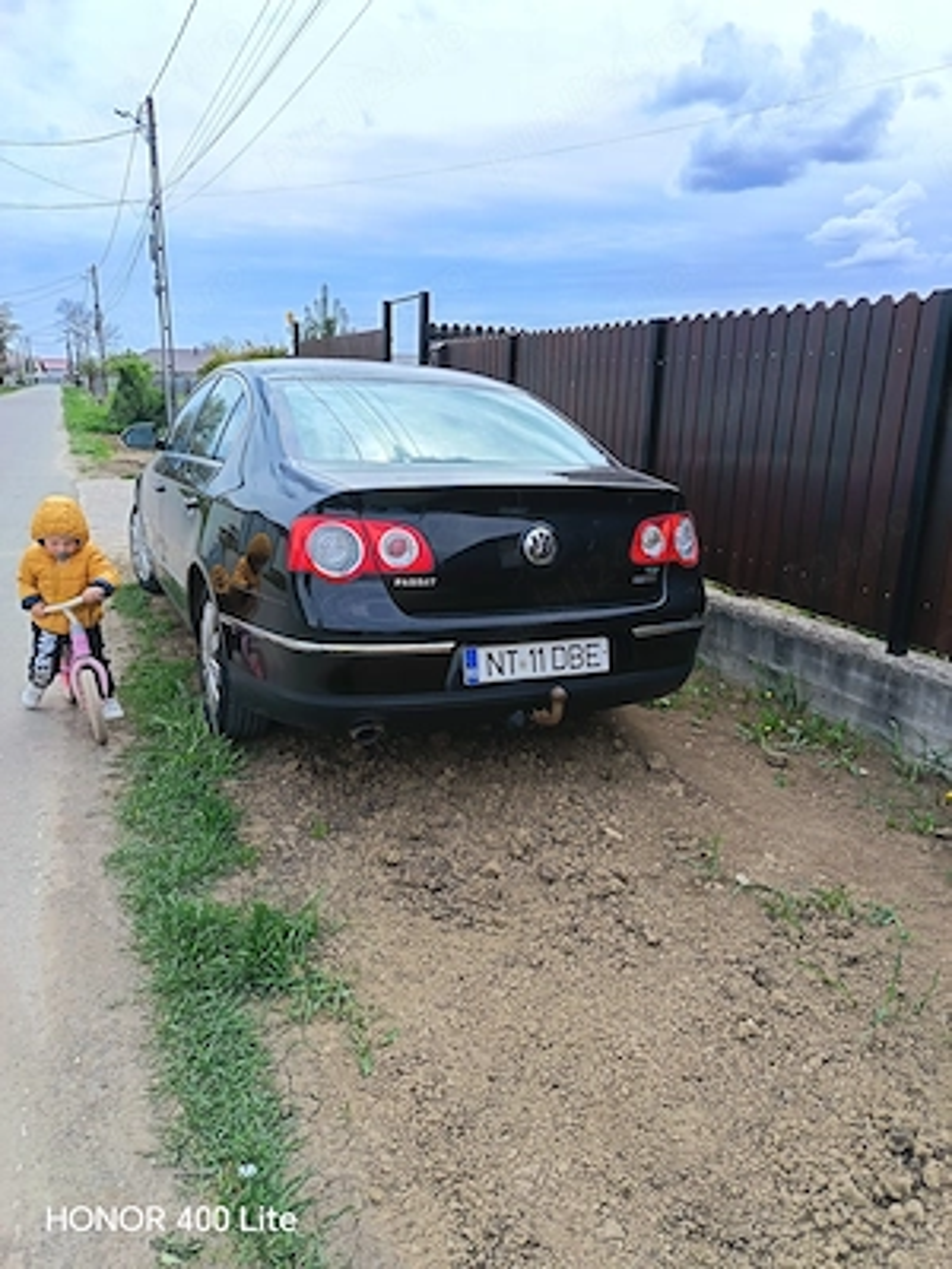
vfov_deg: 71.6
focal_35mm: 24
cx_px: 476
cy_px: 634
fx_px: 880
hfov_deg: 56.8
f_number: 1.75
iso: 100
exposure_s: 1/808
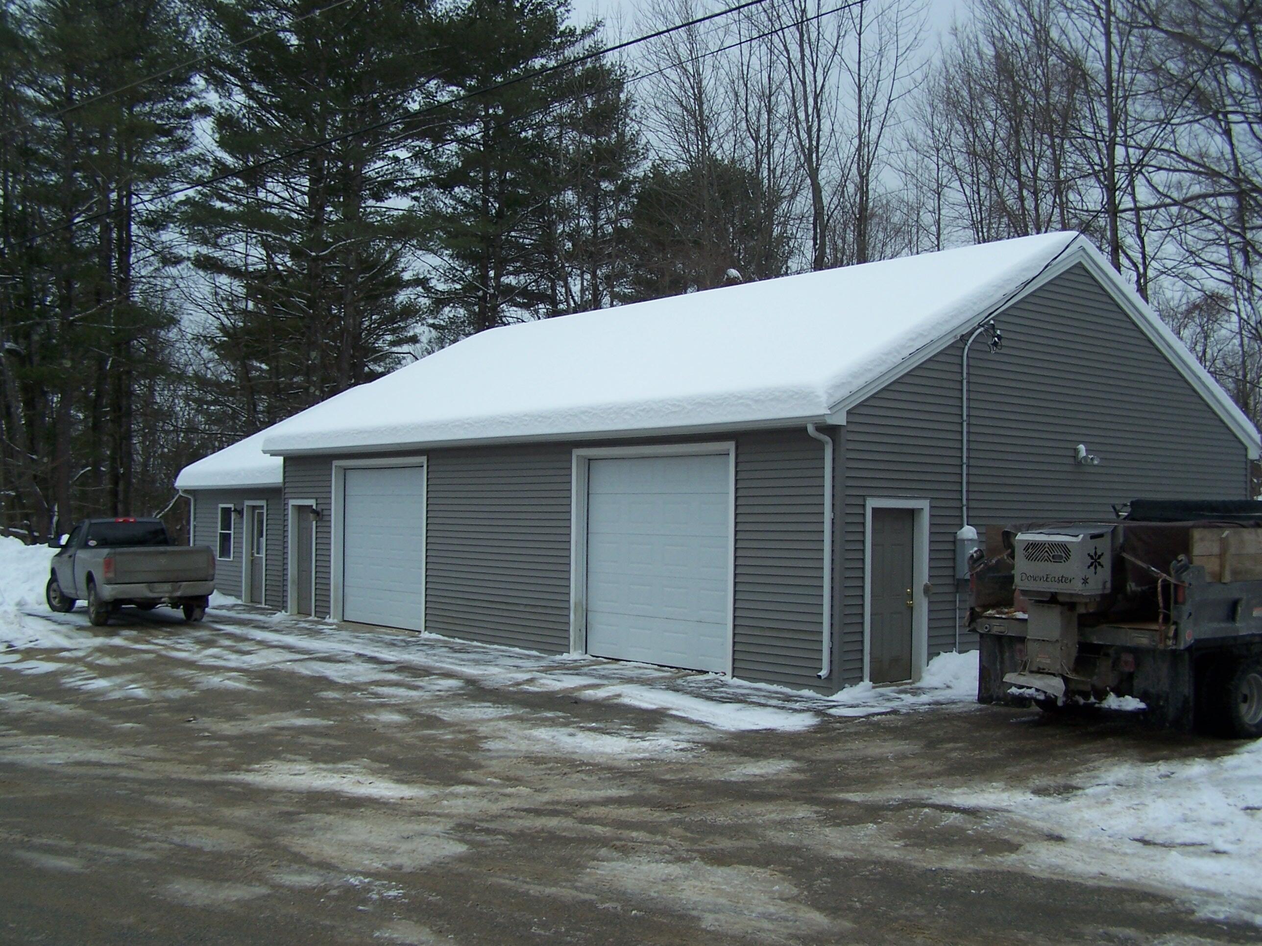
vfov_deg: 37.7
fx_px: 1385
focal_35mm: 38
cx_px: 631
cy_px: 473
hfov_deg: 49.0
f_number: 2.8
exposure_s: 1/1000
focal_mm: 6.3
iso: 80
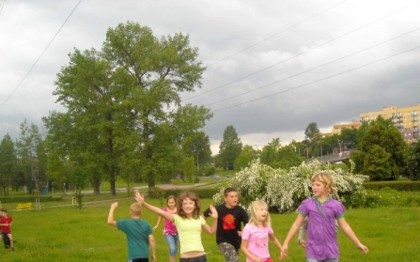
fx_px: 503
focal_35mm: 44
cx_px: 232
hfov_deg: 45.2
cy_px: 185
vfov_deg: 28.9
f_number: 2.8
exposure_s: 1/135
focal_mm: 5.7
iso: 64
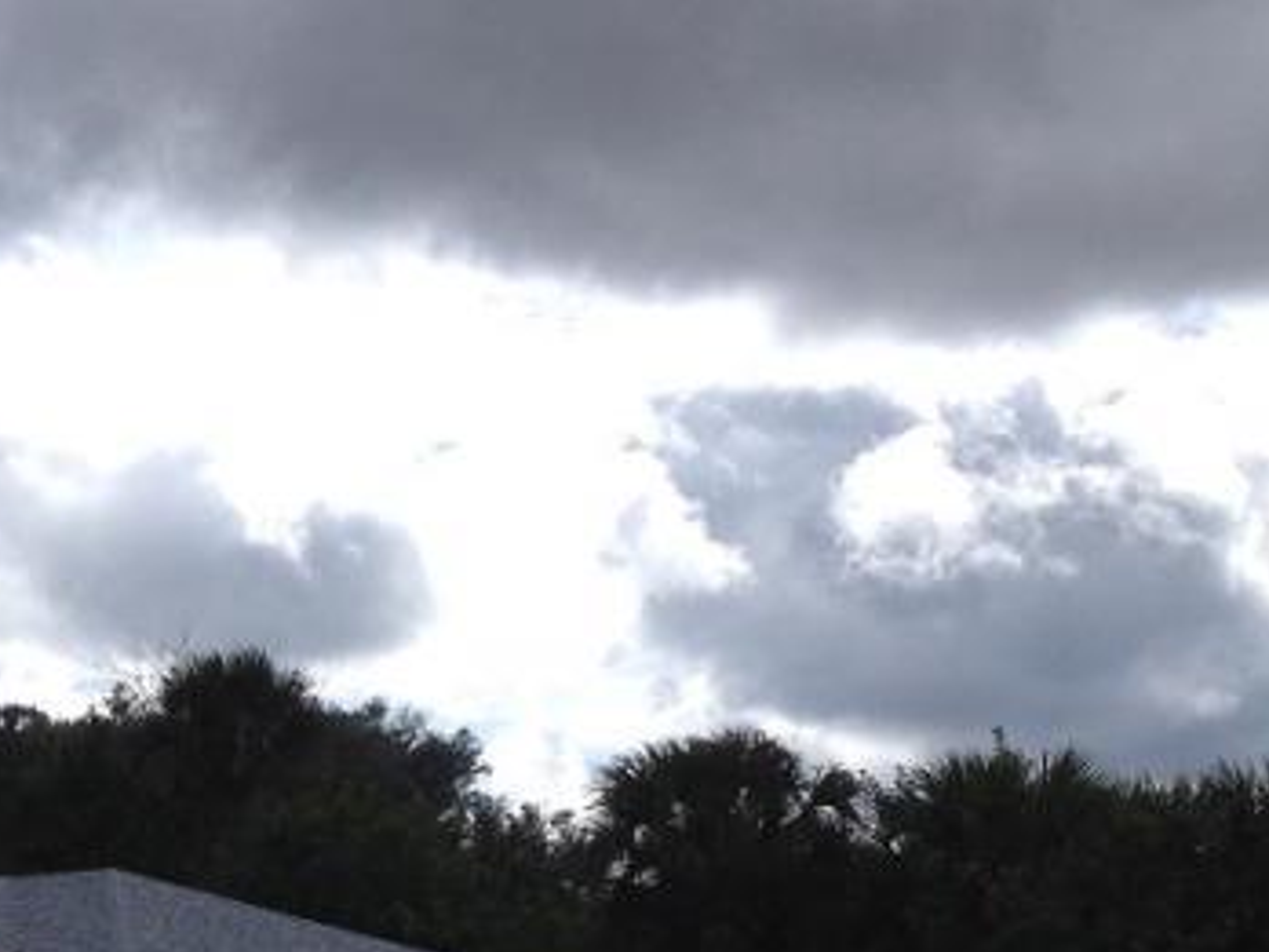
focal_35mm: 103
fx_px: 3776
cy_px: 1047
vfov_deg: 14.1
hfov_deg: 18.3
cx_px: -175
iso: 50
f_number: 2.4
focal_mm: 4.28
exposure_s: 1/3247
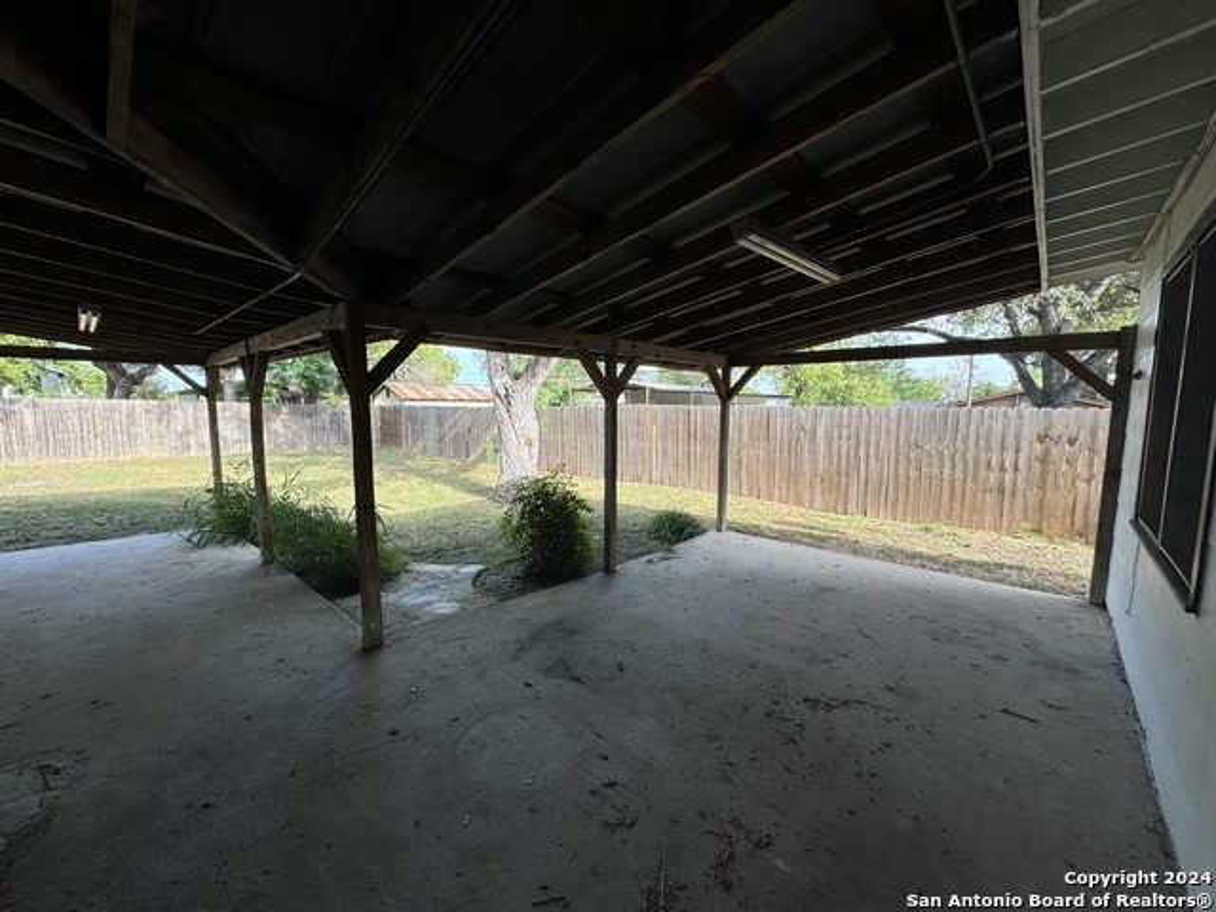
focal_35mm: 14
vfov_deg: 85.7
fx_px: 492
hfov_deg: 102.1
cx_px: 608
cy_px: 456
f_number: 2.2
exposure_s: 1/174
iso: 40
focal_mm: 2.22
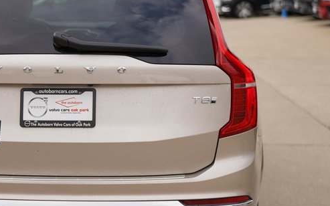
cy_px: 117
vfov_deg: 14.4
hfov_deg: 22.4
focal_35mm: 91
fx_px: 818
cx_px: 56
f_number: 2.2
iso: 100
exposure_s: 1/2000
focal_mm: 43
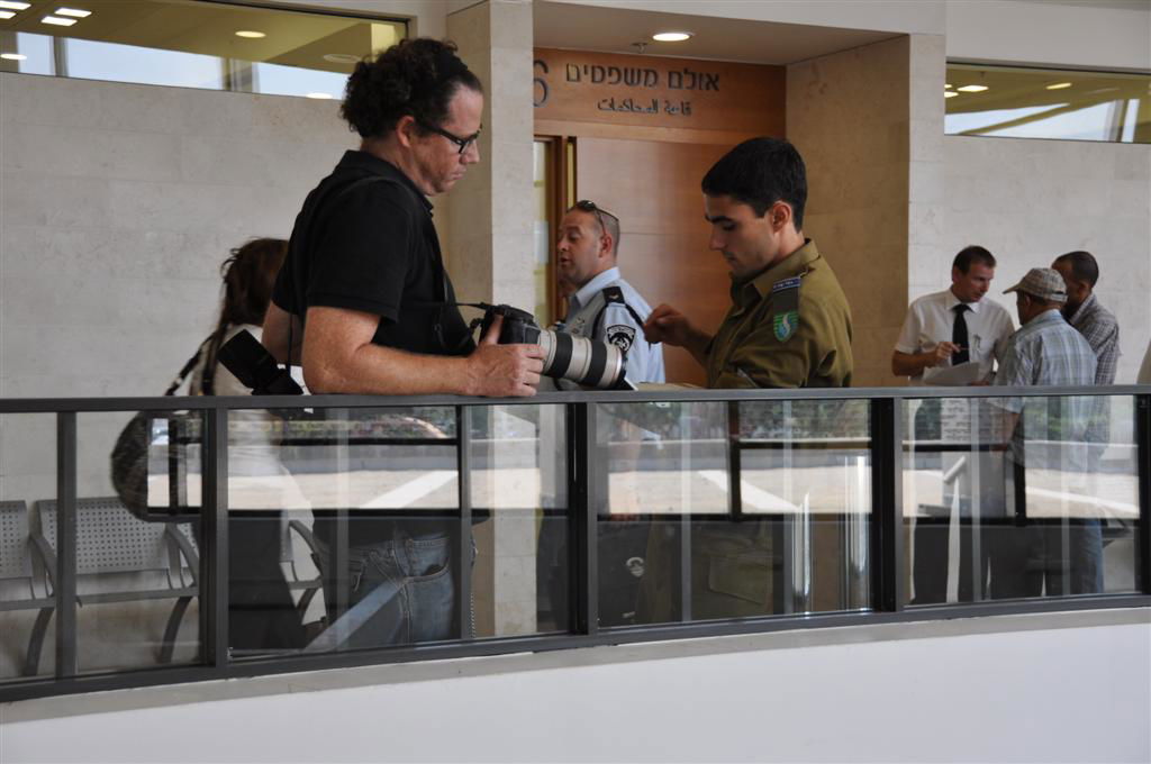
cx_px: 576
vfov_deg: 22.6
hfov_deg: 33.4
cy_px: 382
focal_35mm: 60
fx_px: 1916
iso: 400
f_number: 4.5
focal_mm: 40
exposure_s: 1/80
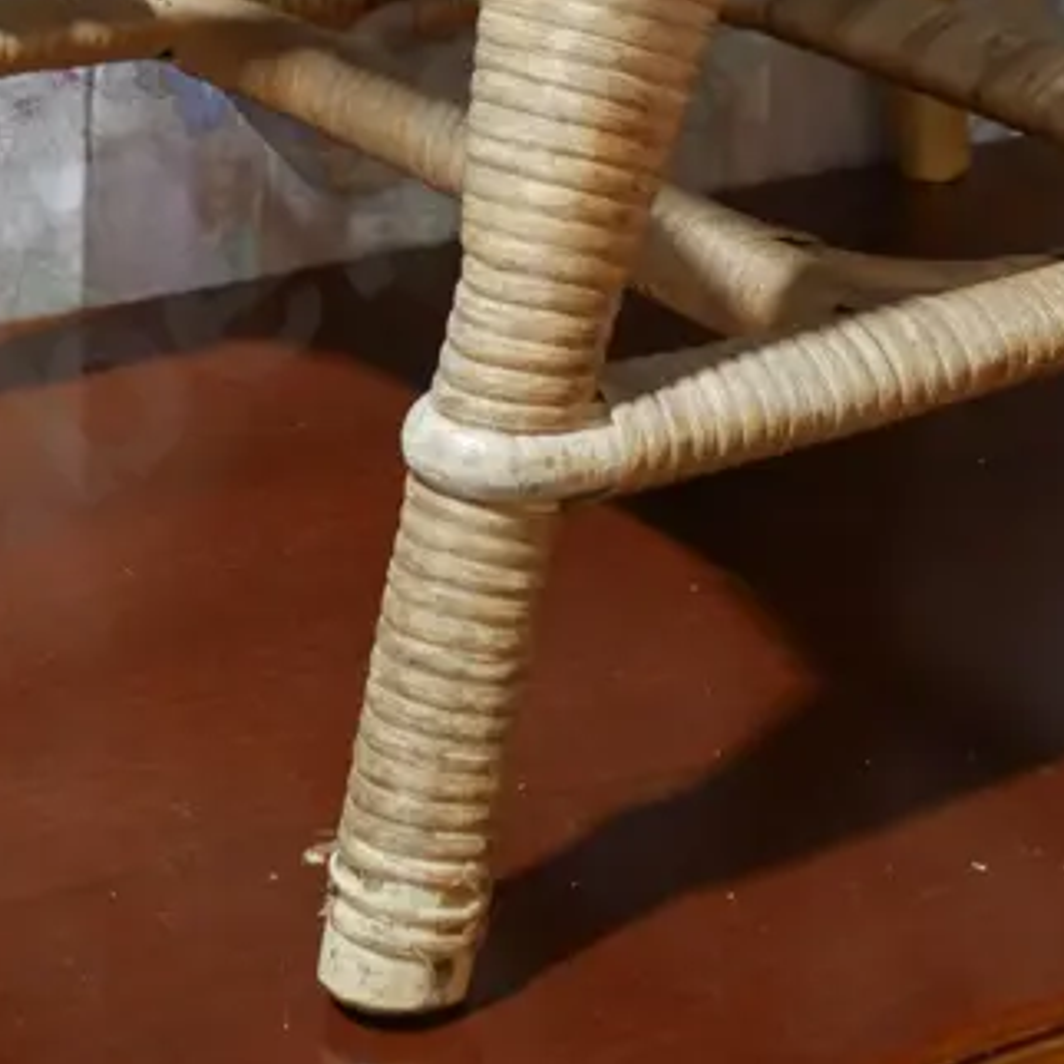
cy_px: -97
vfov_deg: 15.8
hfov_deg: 16.2
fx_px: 3721
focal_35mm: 107
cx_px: 767
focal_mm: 19
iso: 640
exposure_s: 1/60
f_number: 4.1
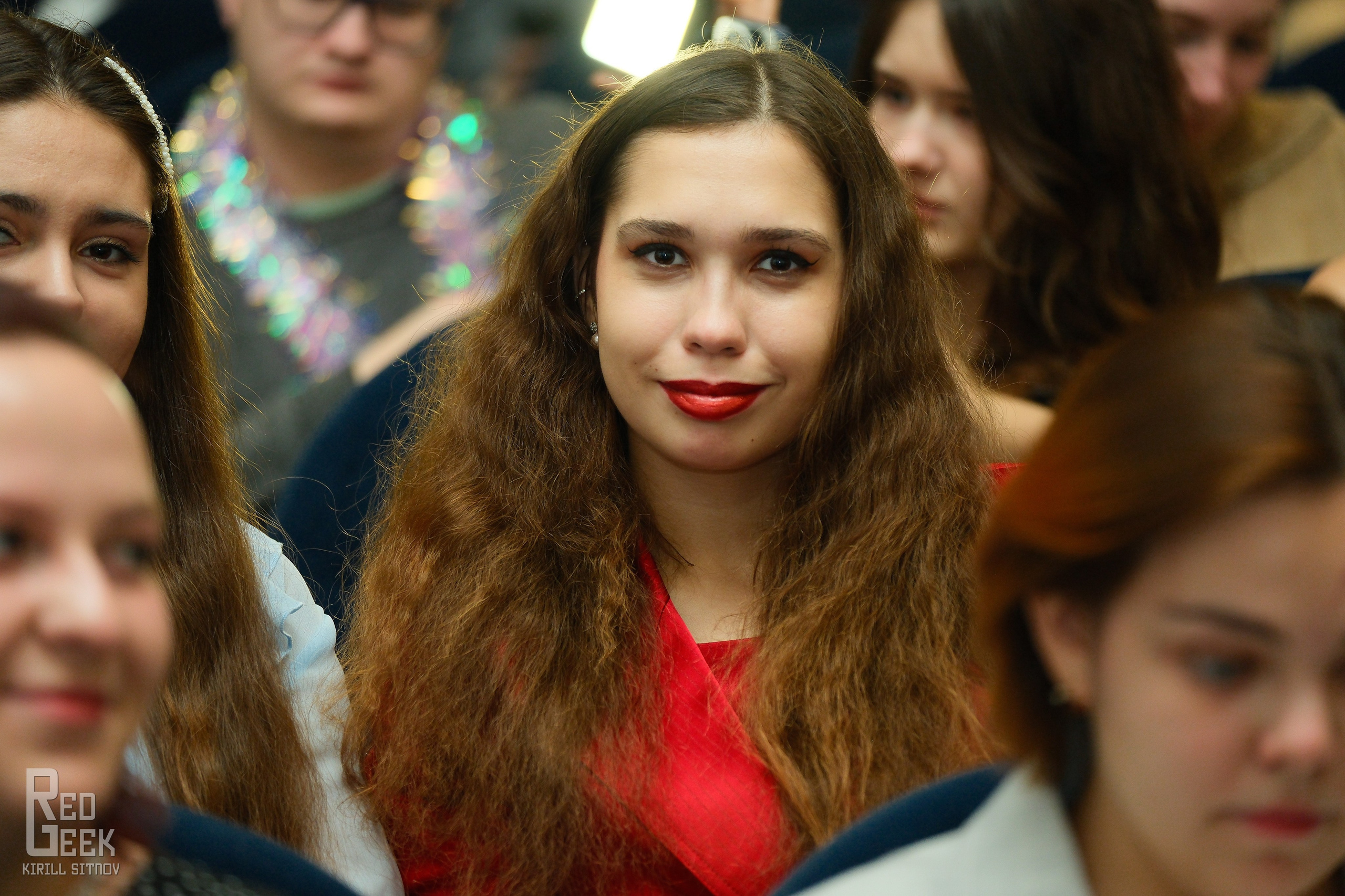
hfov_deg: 9.8
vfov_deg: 6.5
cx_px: 672
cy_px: 448
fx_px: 7846
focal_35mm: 210
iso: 1250
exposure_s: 1/160
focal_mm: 140
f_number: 2.8
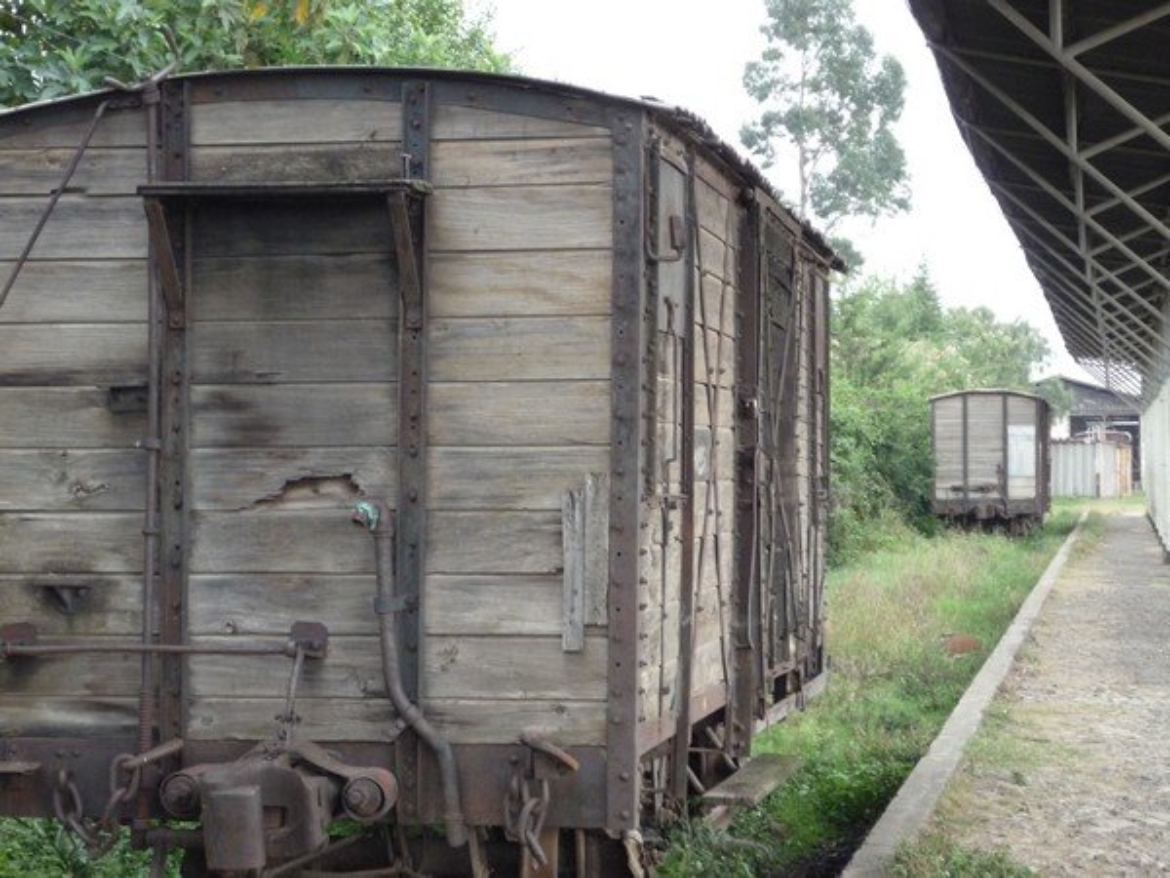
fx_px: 2974
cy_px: 439
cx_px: 585
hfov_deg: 22.3
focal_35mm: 88
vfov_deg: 16.8
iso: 400
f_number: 5.7
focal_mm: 15.3
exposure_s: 1/80
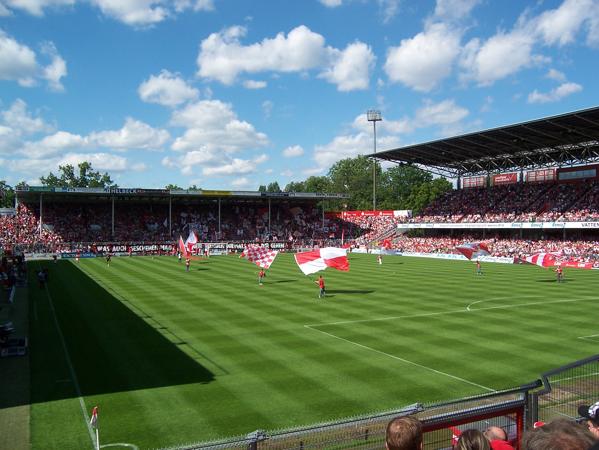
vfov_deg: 42.9
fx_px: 571
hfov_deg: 55.4
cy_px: 225
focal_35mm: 33
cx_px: 300
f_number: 4
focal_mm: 5.5
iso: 80
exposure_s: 1/1000
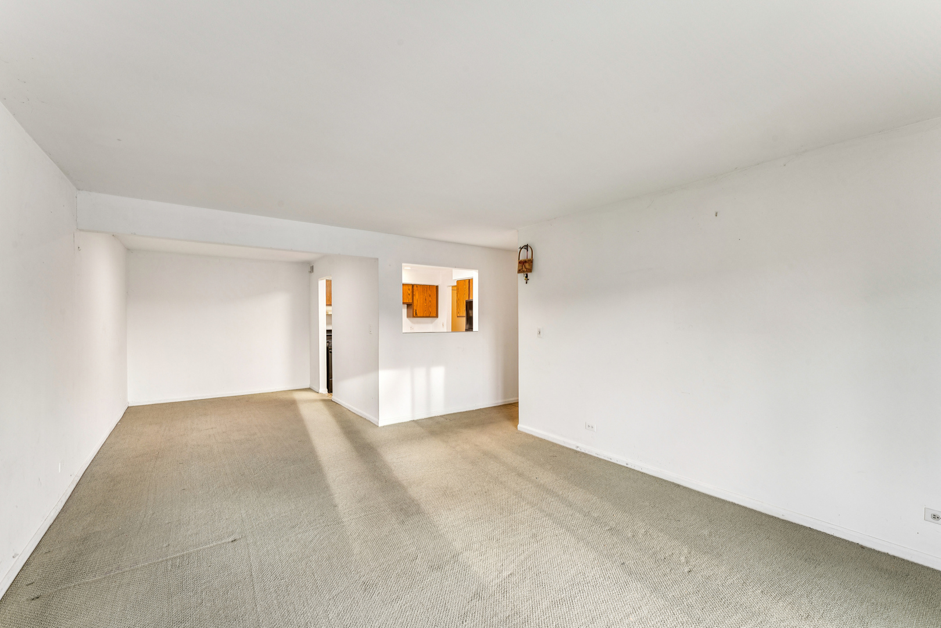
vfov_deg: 78.9
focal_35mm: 15
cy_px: 314
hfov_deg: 101.9
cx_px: 470
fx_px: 382
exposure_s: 1/1.67
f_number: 13
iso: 400
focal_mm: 14.6
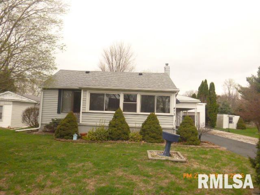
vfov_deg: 54.9
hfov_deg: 69.4
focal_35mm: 25
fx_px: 188
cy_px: 98
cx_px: 130
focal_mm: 4.5
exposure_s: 1/250
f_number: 9
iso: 800
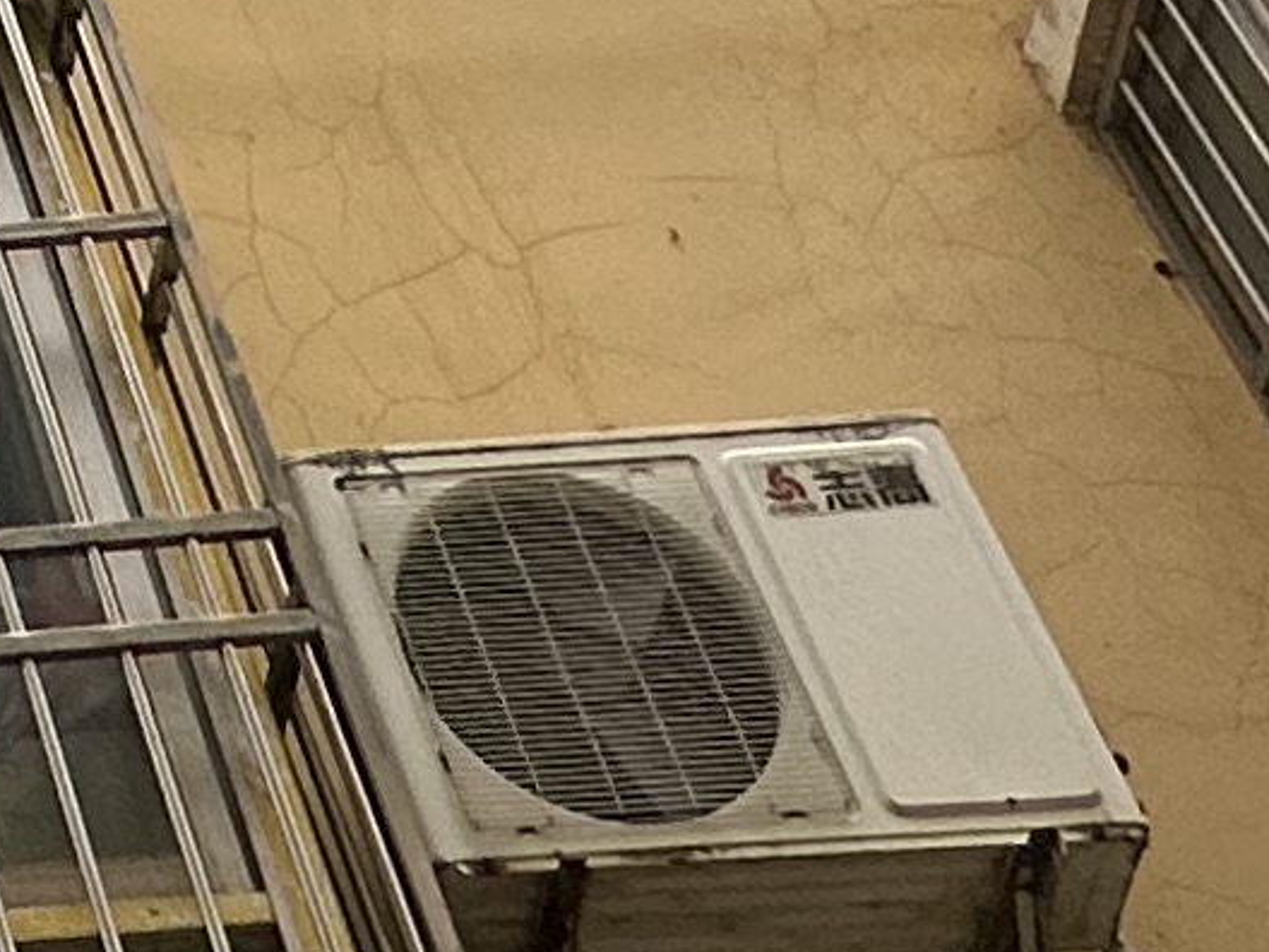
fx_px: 3923
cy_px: -1459
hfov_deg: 14.7
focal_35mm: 107
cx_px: -1380
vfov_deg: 11.2
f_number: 2.2
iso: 40
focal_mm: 2.22
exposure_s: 1/1490
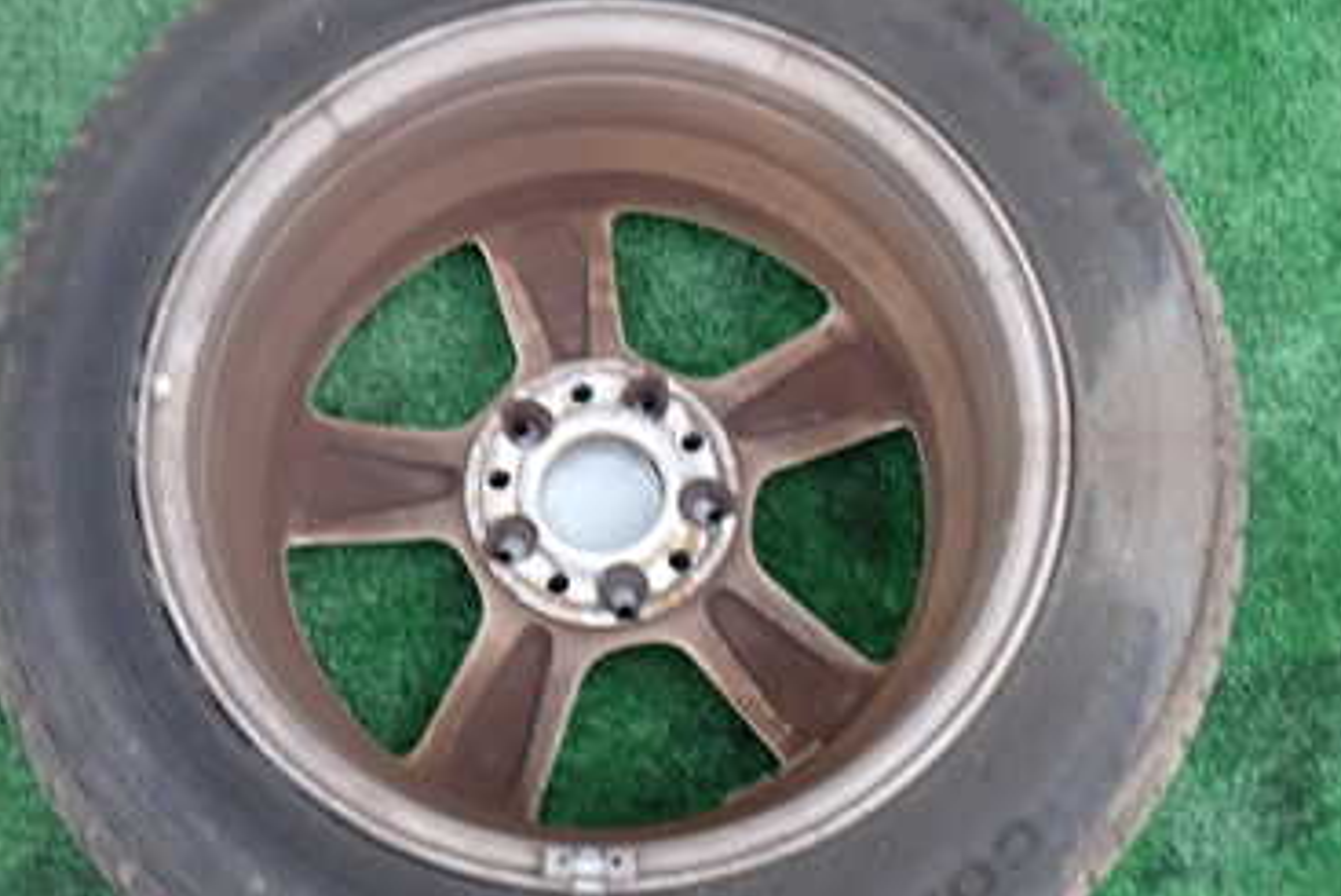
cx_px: 566
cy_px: 464
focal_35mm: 51
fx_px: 1900
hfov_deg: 38.8
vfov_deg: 26.5
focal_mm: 5.4
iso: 250
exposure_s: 1/30
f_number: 2.3
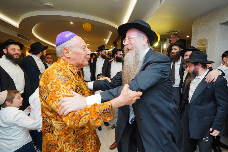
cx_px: 126
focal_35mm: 18
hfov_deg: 89.7
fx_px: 114
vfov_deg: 67.4
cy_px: 74
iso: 1600
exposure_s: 1/200
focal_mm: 16
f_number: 5.6
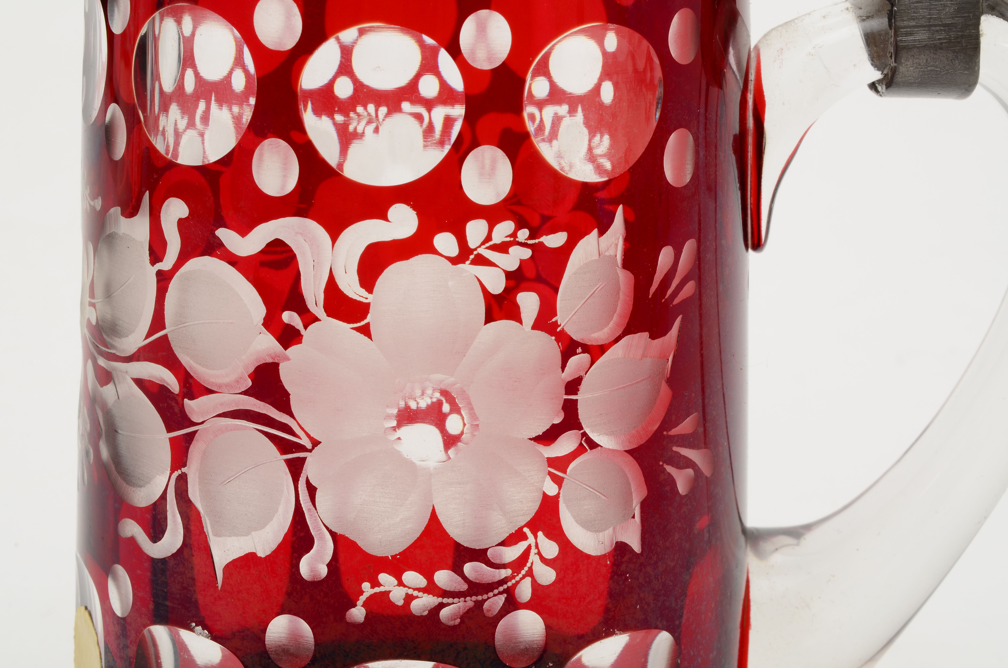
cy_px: 334
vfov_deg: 16.5
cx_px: 504
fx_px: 2305
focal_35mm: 82
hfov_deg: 24.7
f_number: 25
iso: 100
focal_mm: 55
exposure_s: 1/160
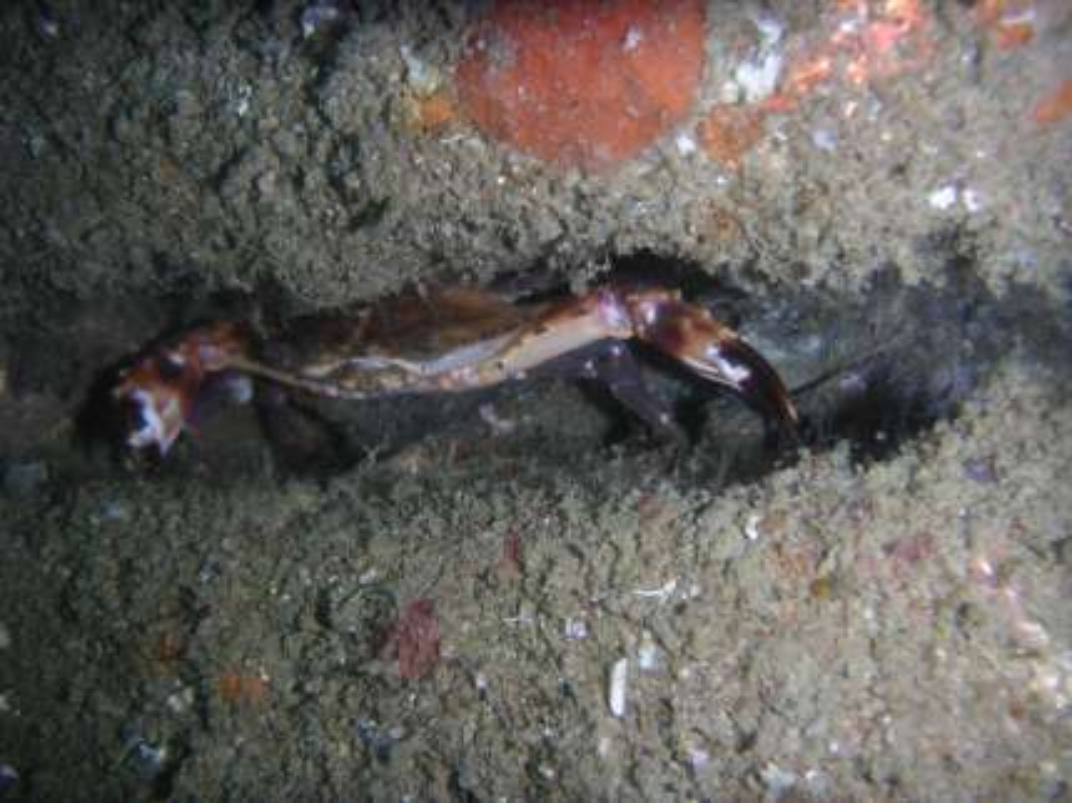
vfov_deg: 37.7
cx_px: 536
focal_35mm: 38
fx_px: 1176
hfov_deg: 49.0
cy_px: 402
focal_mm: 6
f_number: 6.7
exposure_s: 1/45
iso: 160
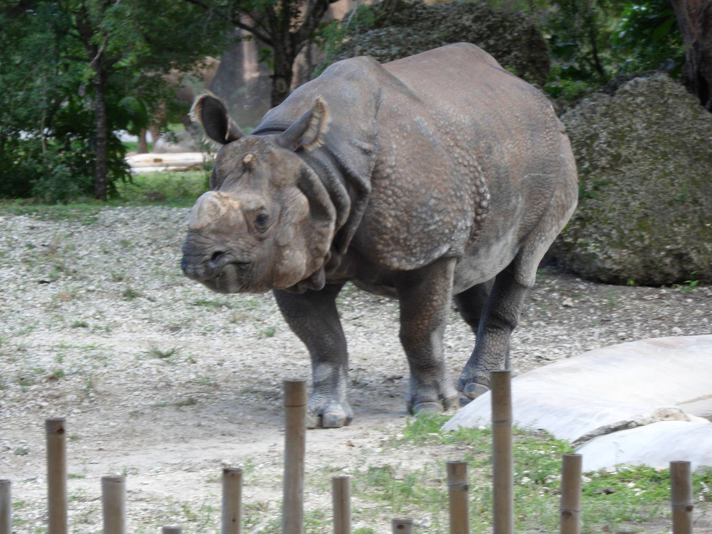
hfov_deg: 9.3
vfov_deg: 7.0
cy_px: 282
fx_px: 4380
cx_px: 358
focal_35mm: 213
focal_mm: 36.2
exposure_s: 1/60
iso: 120
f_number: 5.6
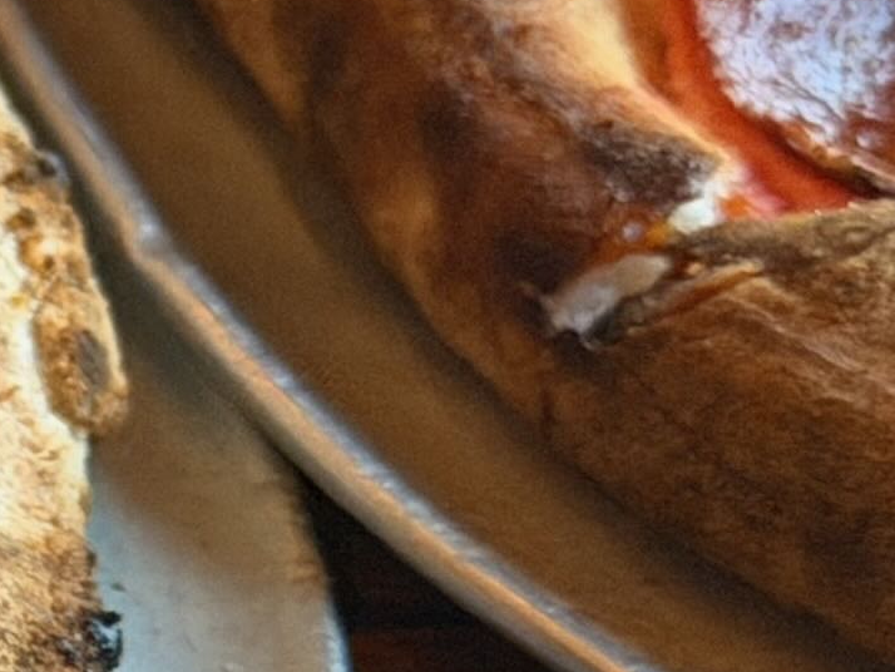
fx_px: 7009
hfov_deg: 6.8
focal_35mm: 271
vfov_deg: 5.5
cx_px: -1472
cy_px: 633
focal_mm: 6.76
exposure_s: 1/40
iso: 250
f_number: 1.78
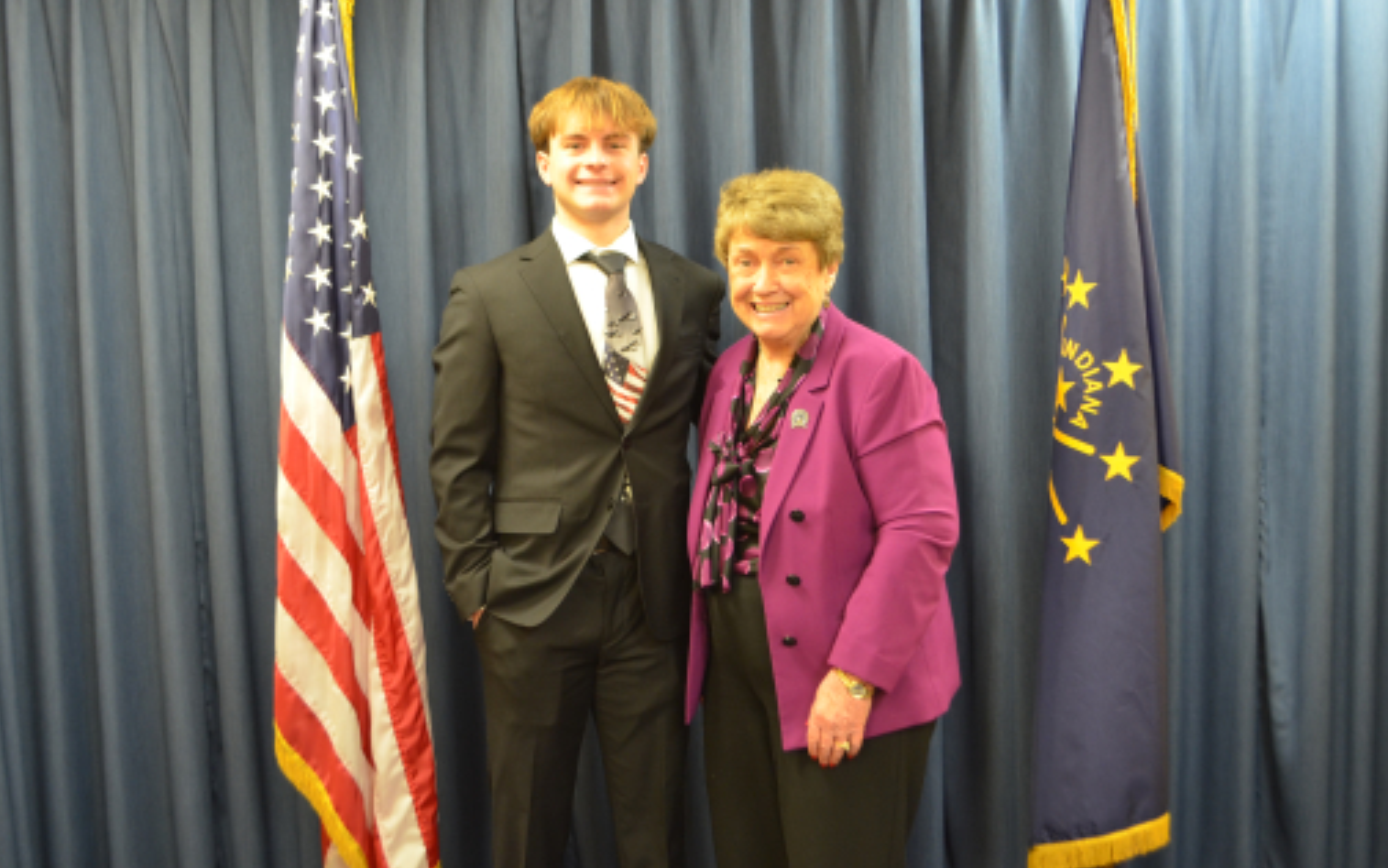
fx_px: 1400
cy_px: 439
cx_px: 693
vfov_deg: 34.5
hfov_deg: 52.7
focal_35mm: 37
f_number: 4
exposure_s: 1/15
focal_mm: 24
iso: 900
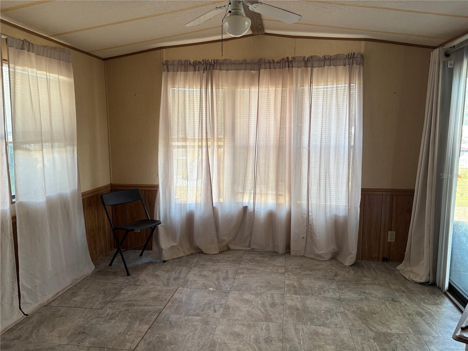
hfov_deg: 67.3
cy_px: 176
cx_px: 234
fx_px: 352
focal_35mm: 26
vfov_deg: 53.1
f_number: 1.6
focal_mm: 5.96
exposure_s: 1/121
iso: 125
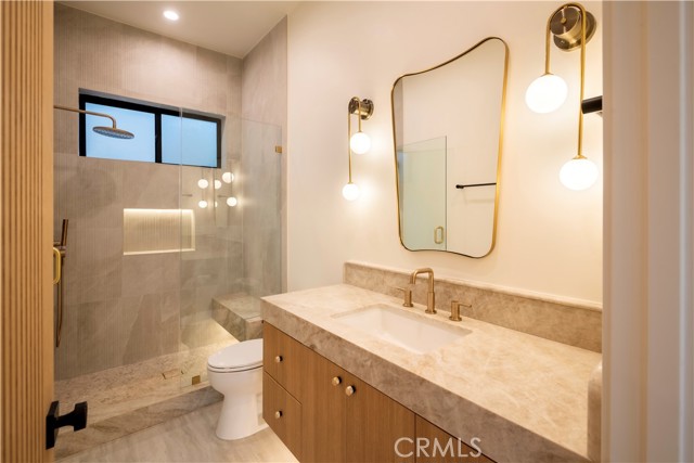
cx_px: 347
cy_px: 232
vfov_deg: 73.8
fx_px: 308
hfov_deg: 96.7
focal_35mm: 16
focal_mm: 16
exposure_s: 1/3
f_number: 10
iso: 125
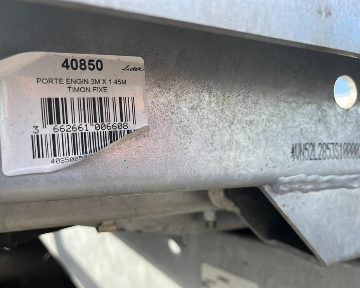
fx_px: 298
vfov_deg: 51.5
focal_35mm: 28
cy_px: 149
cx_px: 179
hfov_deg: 62.2
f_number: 1.6
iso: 50
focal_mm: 5.1
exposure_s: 1/532
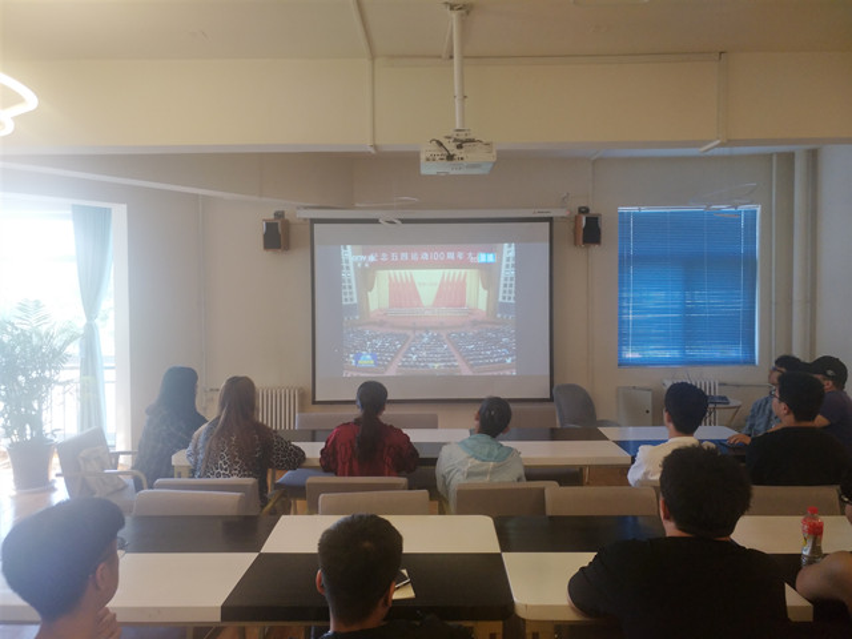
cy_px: 320
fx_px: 541
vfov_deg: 61.1
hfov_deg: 76.4
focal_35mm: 22
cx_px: 426
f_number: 2
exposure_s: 1/33.3
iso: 170
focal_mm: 3.79
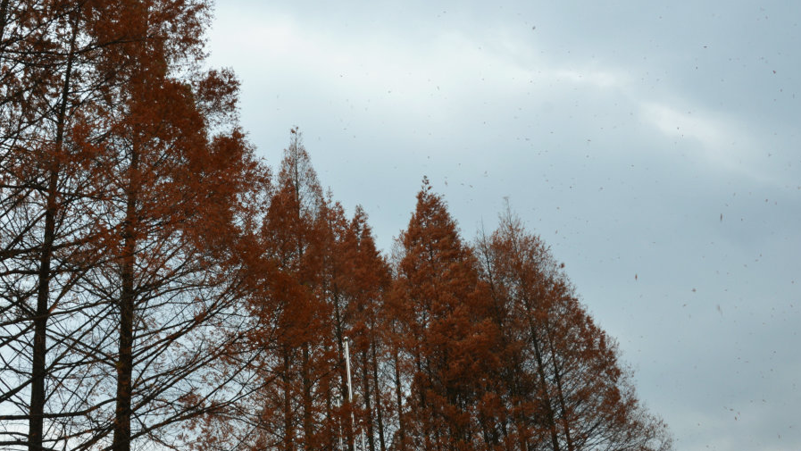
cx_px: 355
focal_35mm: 43
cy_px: 232
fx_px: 913
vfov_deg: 27.7
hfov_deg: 47.3
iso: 200
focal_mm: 24
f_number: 11
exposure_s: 1/80
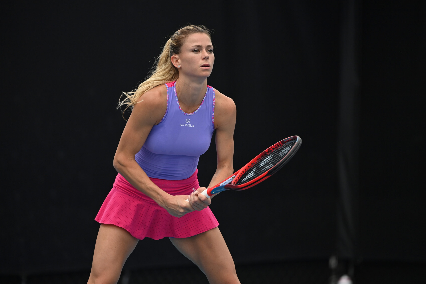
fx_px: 4378
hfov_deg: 5.6
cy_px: 142
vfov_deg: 3.7
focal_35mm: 370
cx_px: 213
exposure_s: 1/2000
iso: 320
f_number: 4
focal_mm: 370
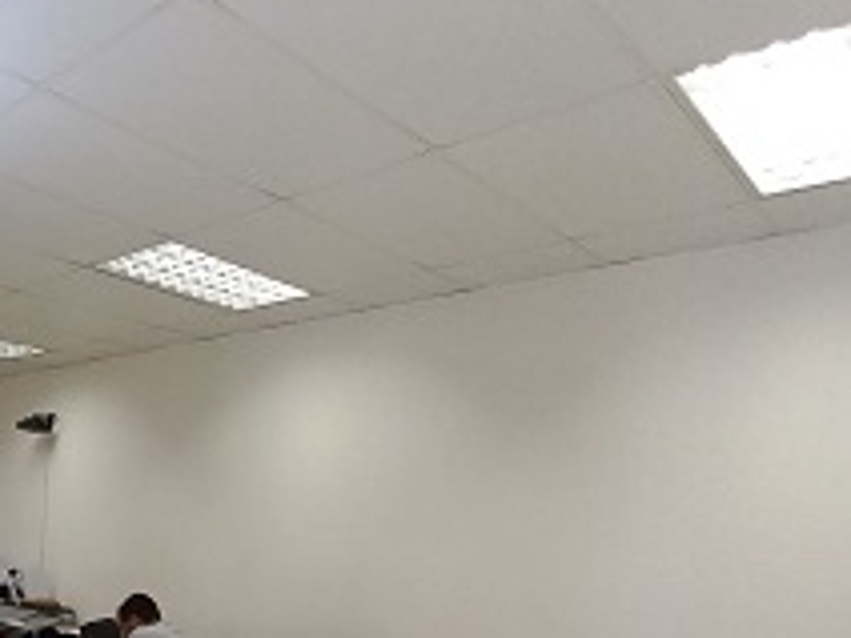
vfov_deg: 41.7
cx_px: 40
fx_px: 738
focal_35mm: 30
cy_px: 614
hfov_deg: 50.8
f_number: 2.2
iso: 100
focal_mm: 1.42
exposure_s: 1/50
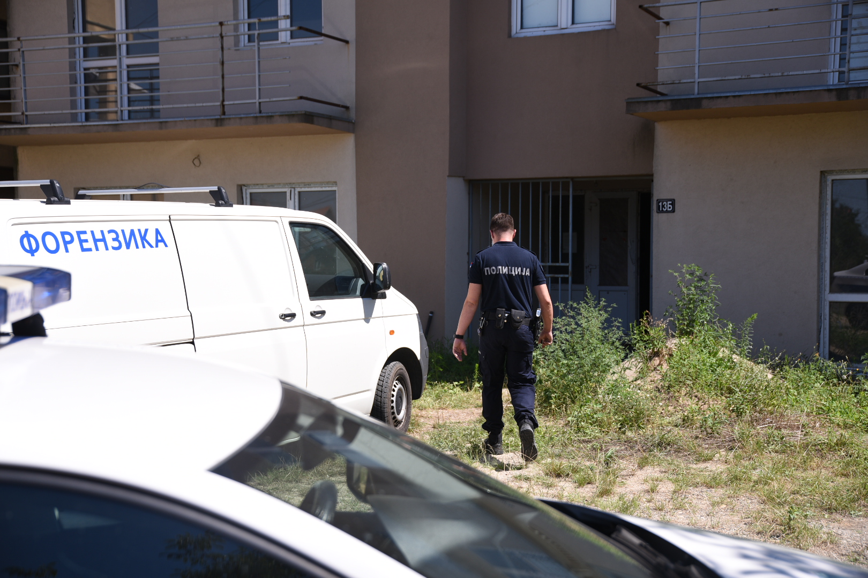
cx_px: 434
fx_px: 1254
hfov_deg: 38.2
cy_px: 289
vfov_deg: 26.0
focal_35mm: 52
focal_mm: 52
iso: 125
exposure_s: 1/1000
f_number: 4
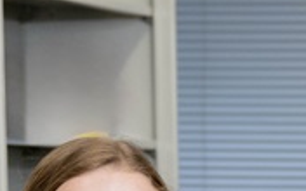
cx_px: 602
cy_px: 630
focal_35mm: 299
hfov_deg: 6.8
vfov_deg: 4.2
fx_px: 2494
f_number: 3.2
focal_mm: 43
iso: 500
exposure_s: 1/250
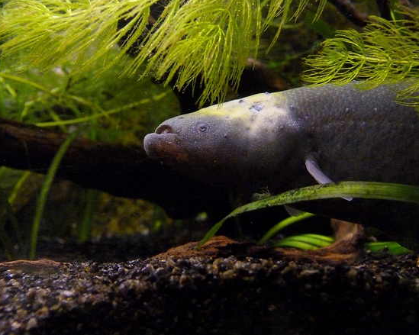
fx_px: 595
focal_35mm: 48
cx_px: 222
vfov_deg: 31.4
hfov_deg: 38.8
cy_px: 164
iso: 800
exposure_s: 1/25
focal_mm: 8.1
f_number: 3.2
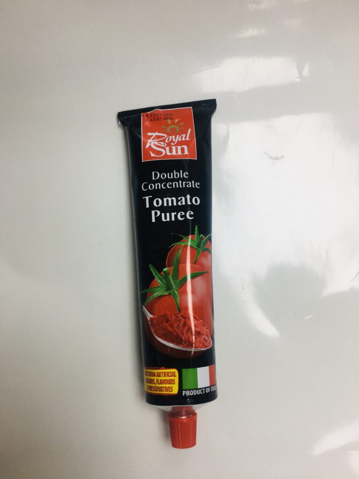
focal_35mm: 29
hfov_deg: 48.2
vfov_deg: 61.7
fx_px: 401
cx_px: 180
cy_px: 240
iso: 40
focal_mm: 4.15
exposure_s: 1/100
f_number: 2.2
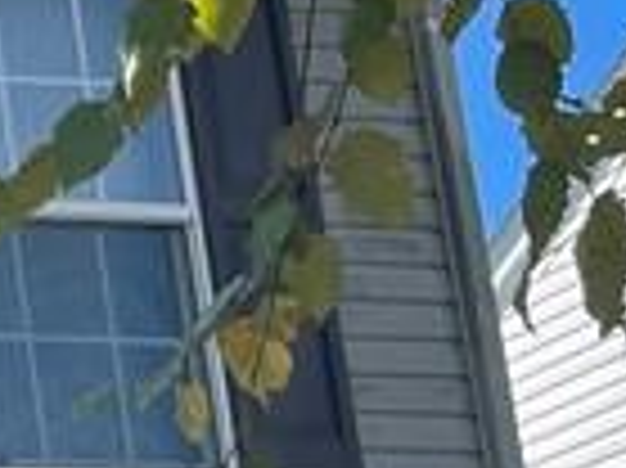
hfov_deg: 8.5
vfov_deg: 7.7
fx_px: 3469
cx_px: -1297
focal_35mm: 192
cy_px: 450
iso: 32
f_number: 1.6
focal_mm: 5.1
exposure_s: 1/1513
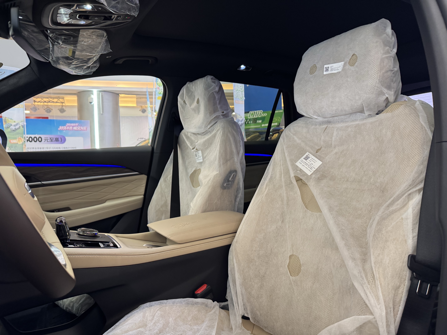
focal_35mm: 24
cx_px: 224
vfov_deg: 56.8
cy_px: 168
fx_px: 310
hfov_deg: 71.6
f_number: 1.78
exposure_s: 1/48
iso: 320
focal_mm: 6.76
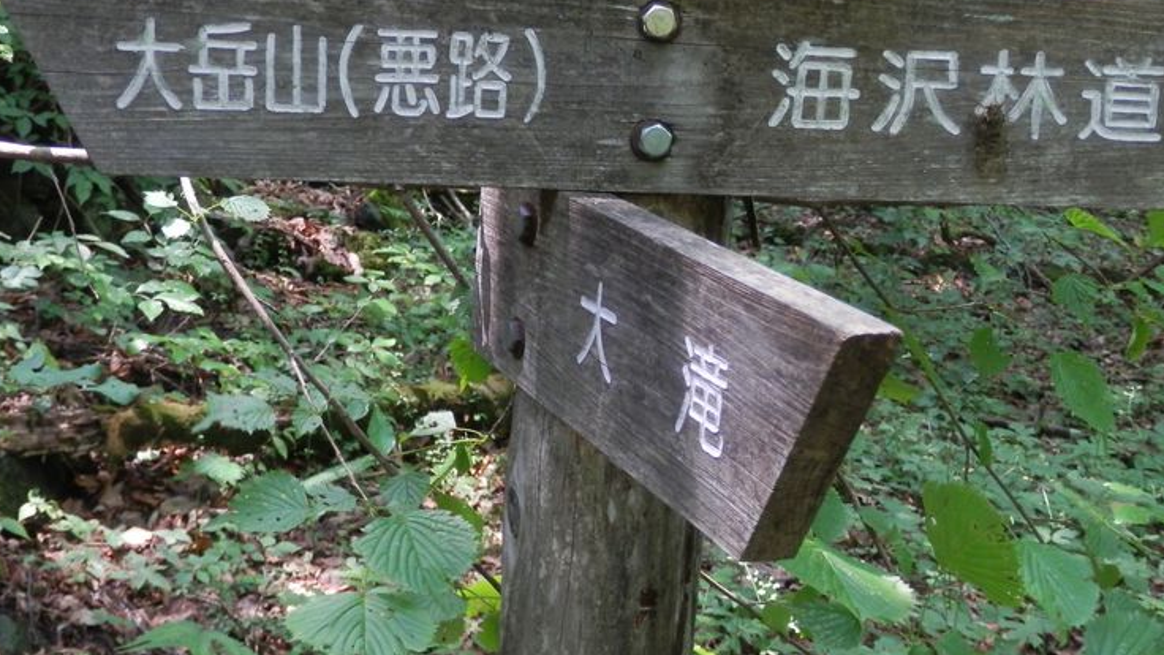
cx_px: 607
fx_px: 1790
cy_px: 221
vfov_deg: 20.7
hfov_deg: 36.0
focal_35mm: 58
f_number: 4
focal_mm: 8.9
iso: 200
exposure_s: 1/20
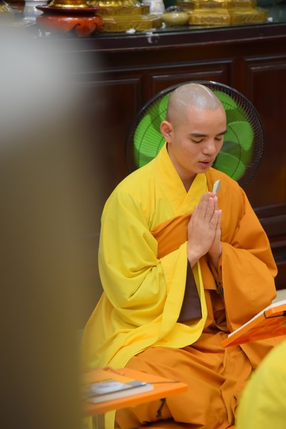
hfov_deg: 10.4
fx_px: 1573
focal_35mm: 132
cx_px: 155
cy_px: 211
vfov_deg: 15.5
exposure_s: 1/125
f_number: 4
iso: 1600
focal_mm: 120
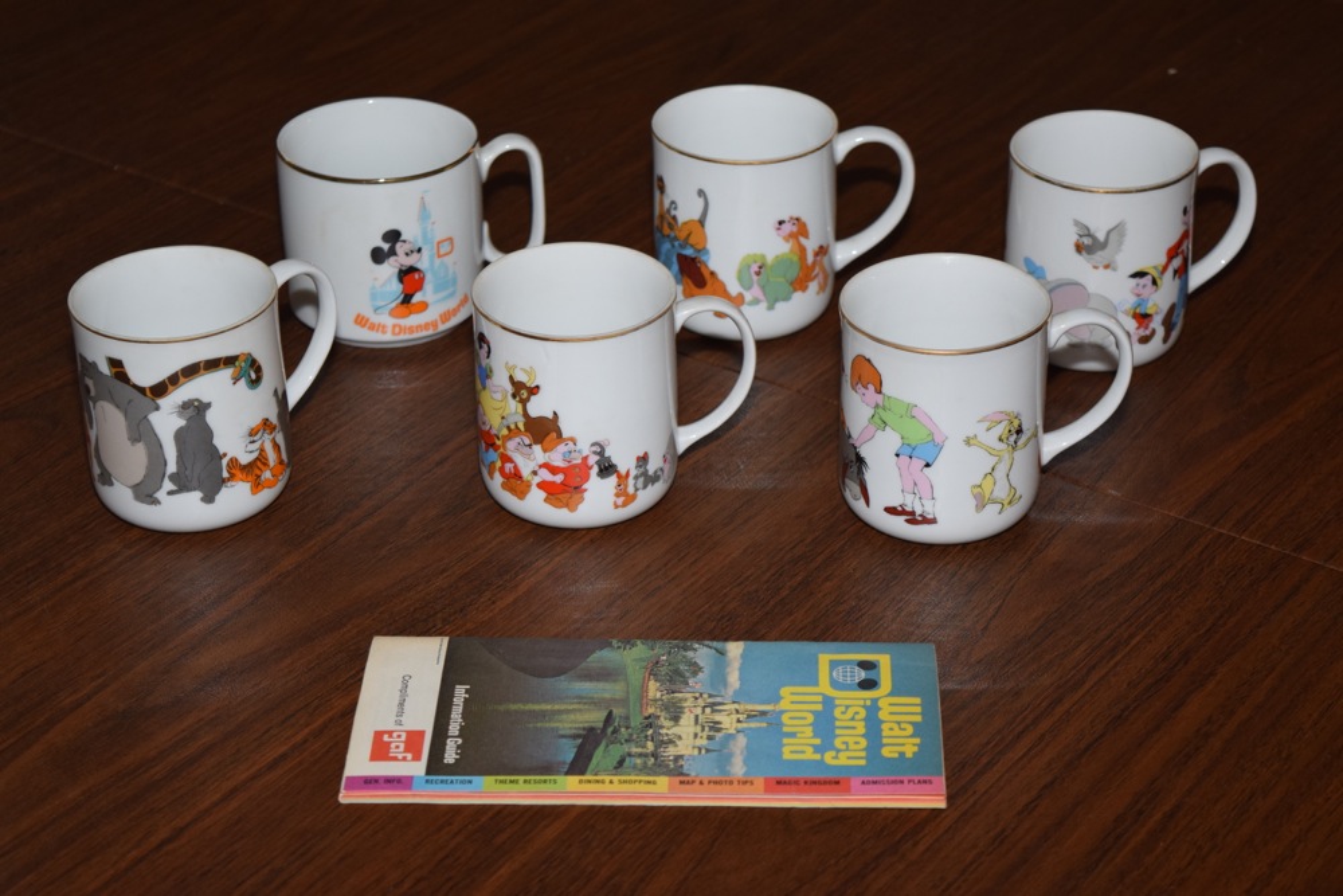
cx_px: 672
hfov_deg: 24.6
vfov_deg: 16.6
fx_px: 3078
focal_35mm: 82
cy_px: 448
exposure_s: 1/60
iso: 640
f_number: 5.6
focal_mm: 55
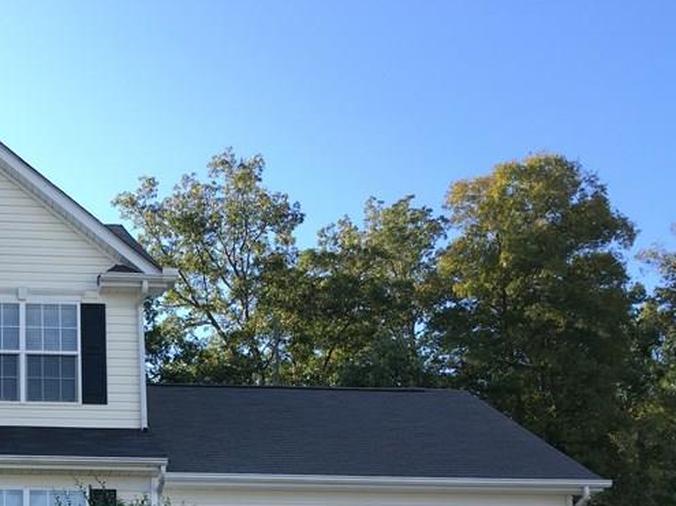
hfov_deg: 30.4
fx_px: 1171
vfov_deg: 23.6
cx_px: 31
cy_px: 473
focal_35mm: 60
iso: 25
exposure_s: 1/388
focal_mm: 4.15
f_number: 2.2
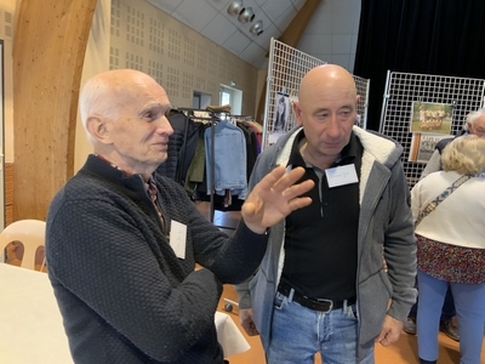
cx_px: 242
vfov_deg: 48.2
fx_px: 406
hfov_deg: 61.7
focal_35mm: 29
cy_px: 182
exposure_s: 1/50
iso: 160
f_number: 1.8
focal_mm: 3
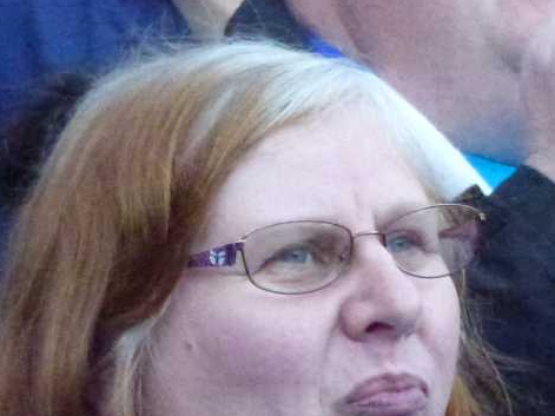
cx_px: 265
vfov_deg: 5.8
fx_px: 4135
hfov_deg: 7.7
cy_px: 252
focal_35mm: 258
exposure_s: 1/320
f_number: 4.7
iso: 1600
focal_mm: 13.6
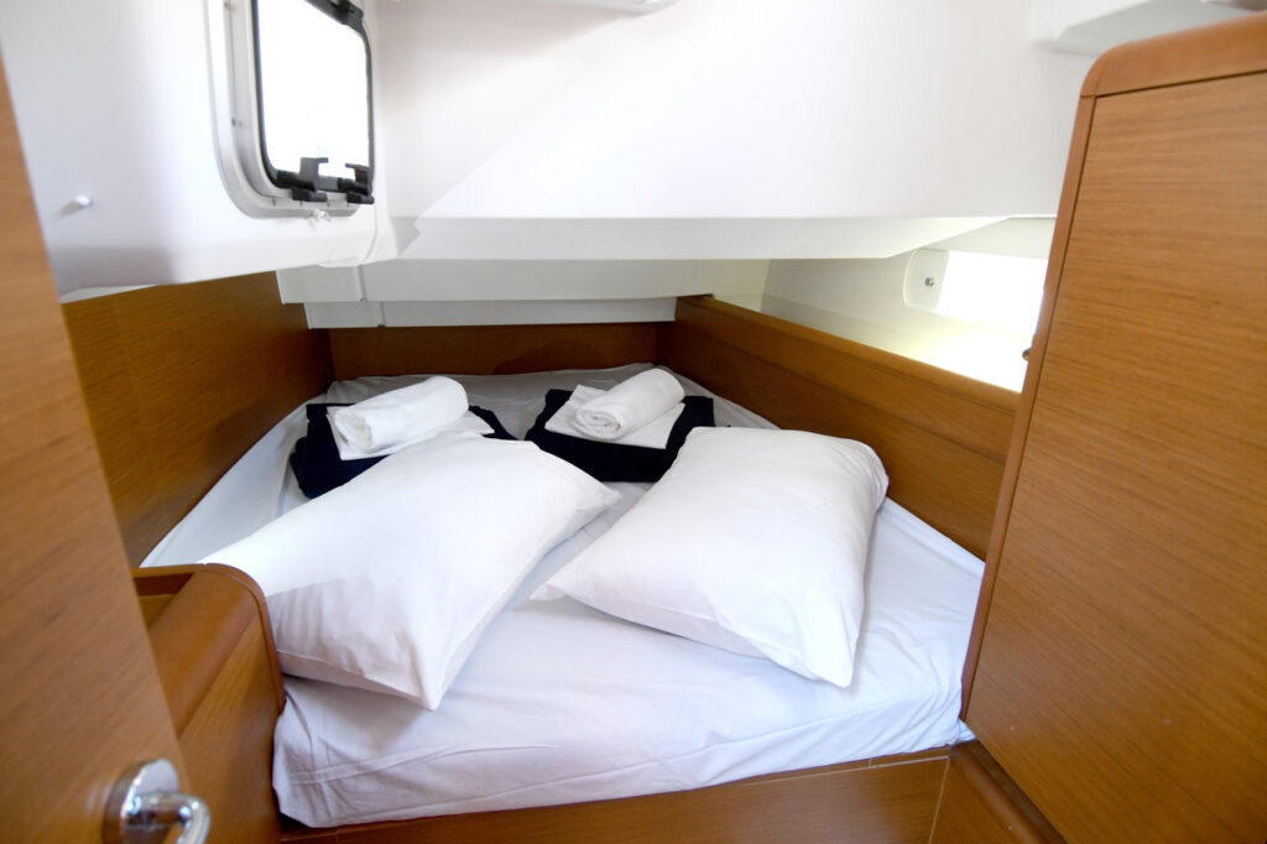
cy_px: 422
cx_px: 634
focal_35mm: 18
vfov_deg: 67.3
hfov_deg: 90.0
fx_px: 633
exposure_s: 1/40
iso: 1250
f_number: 4
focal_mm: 12
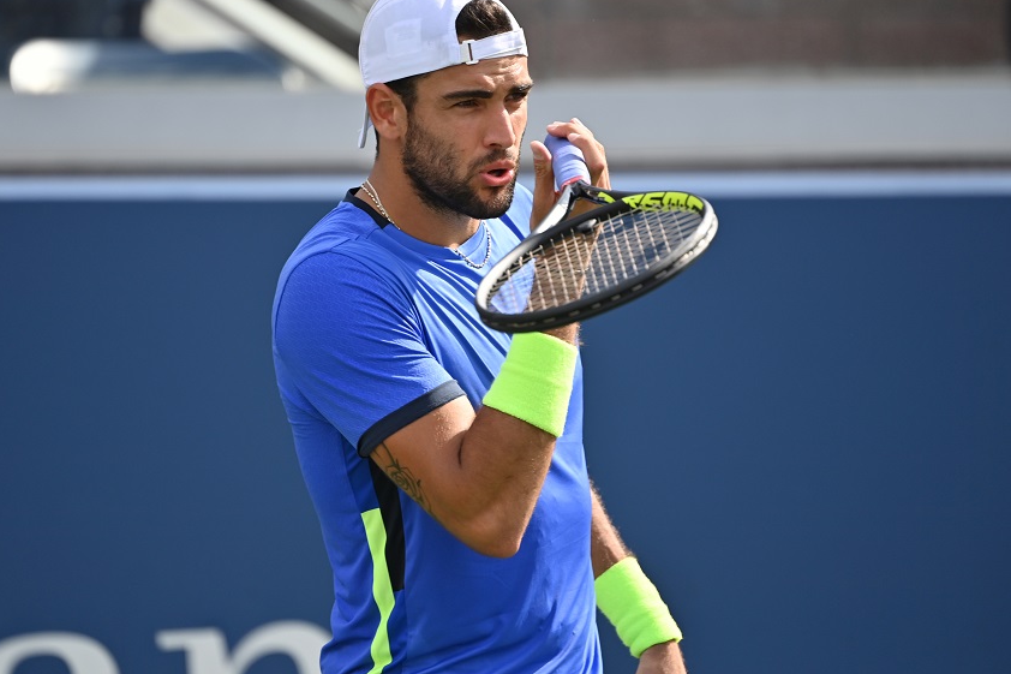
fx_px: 13336
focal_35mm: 475
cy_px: 306
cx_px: 479
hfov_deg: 4.3
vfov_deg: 2.9
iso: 400
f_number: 4
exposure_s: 1/2500
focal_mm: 400
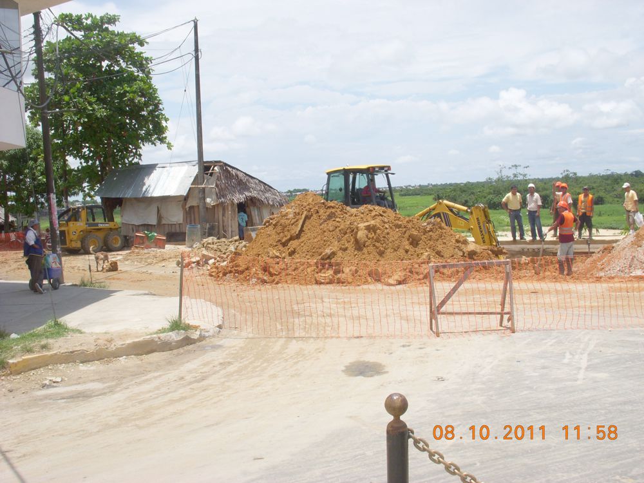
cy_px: 242
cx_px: 322
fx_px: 707
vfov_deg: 37.7
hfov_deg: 49.0
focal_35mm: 38
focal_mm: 6.3
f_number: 6.6
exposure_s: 1/400
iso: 100
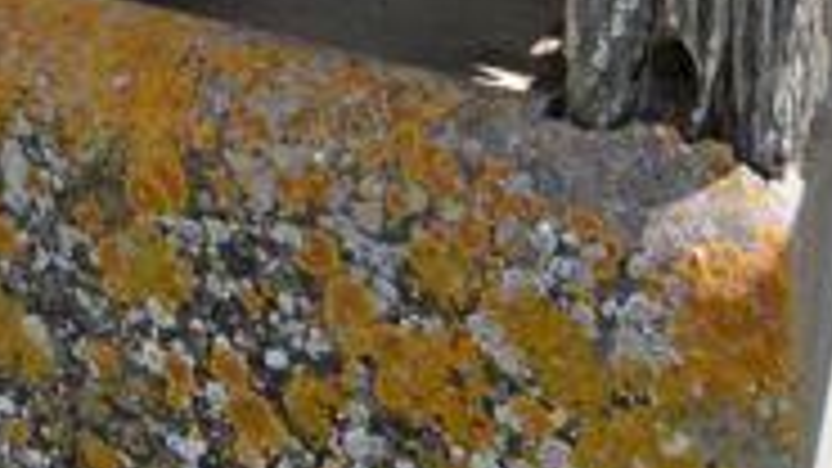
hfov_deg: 32.5
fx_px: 1323
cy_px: -490
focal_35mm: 60
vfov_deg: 15.6
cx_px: 29
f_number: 5.6
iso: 100
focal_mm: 10
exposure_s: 1/125
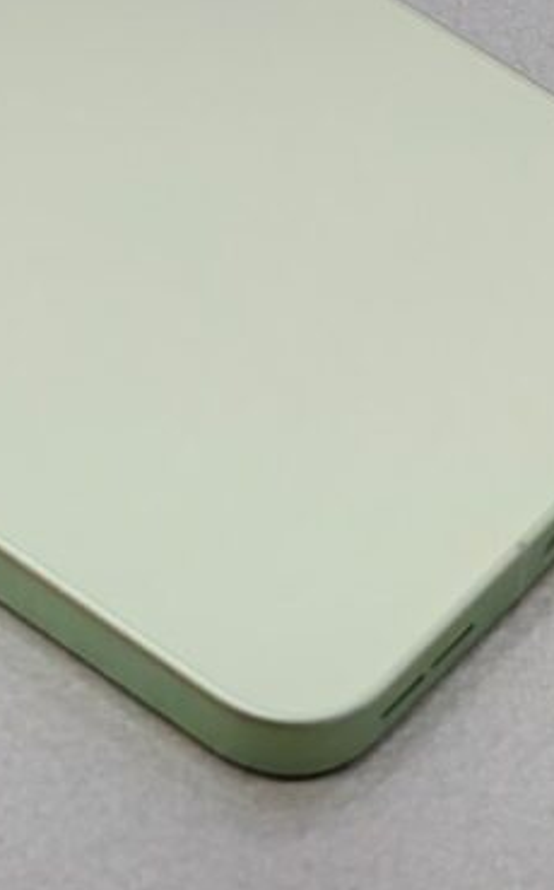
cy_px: 183
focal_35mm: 215
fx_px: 5204
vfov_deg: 9.7
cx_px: -108
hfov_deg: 6.1
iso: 1250
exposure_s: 1/542
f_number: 2.6
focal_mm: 13.85
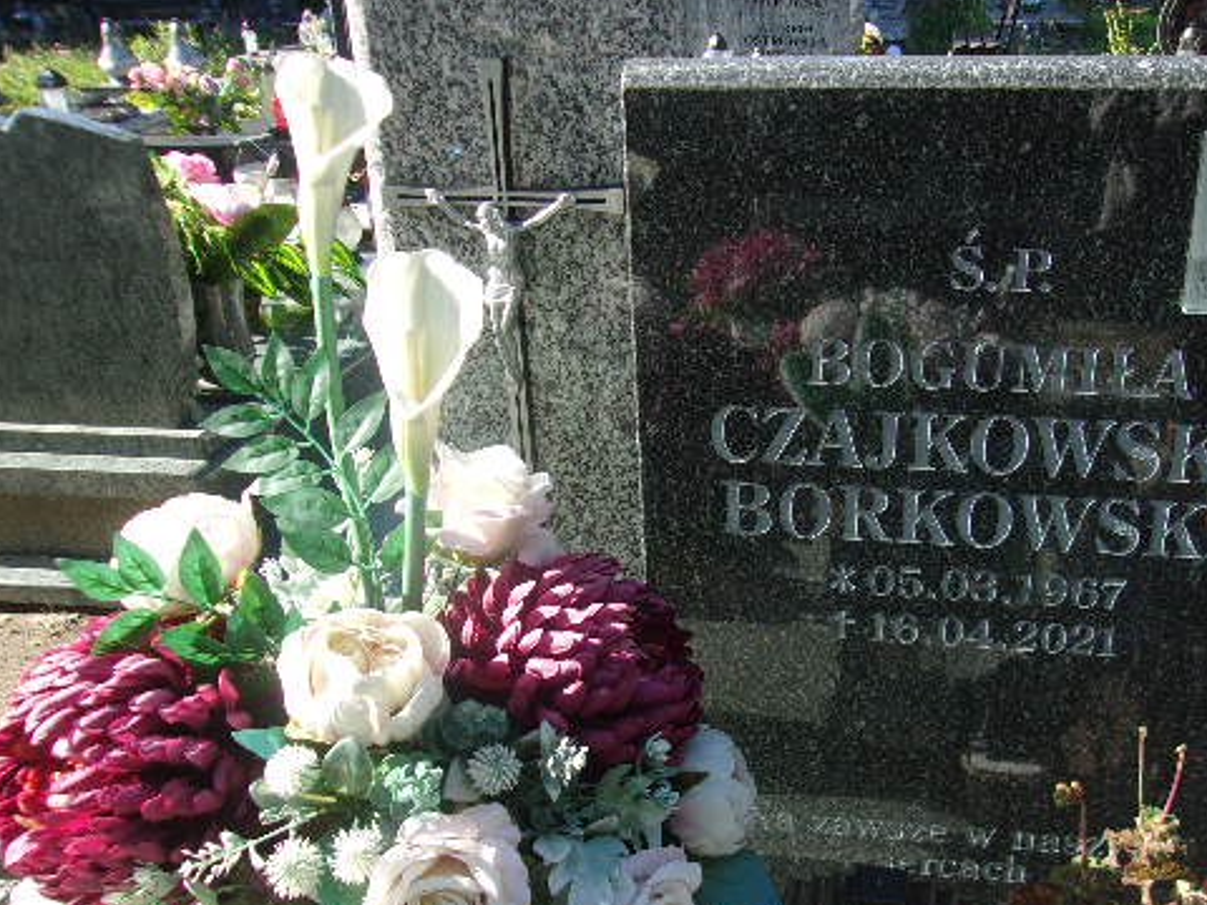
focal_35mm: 36
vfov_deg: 39.6
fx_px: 1255
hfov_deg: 50.9
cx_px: 744
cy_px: 500
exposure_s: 1/340
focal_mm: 4.9
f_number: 3
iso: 80
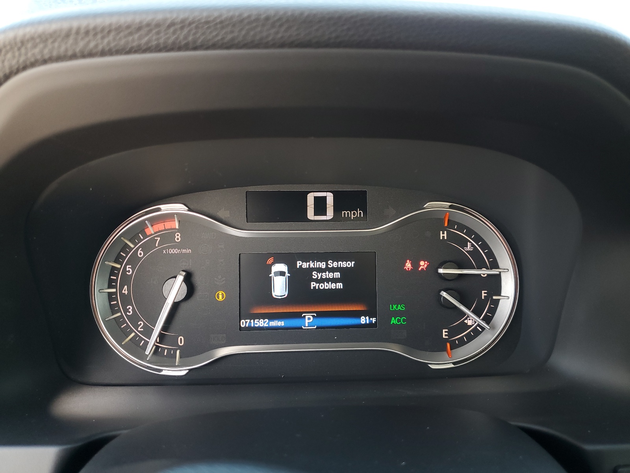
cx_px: 315
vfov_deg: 53.1
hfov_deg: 67.3
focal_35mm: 26
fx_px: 473
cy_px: 236
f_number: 1.5
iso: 59
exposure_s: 1/60.2
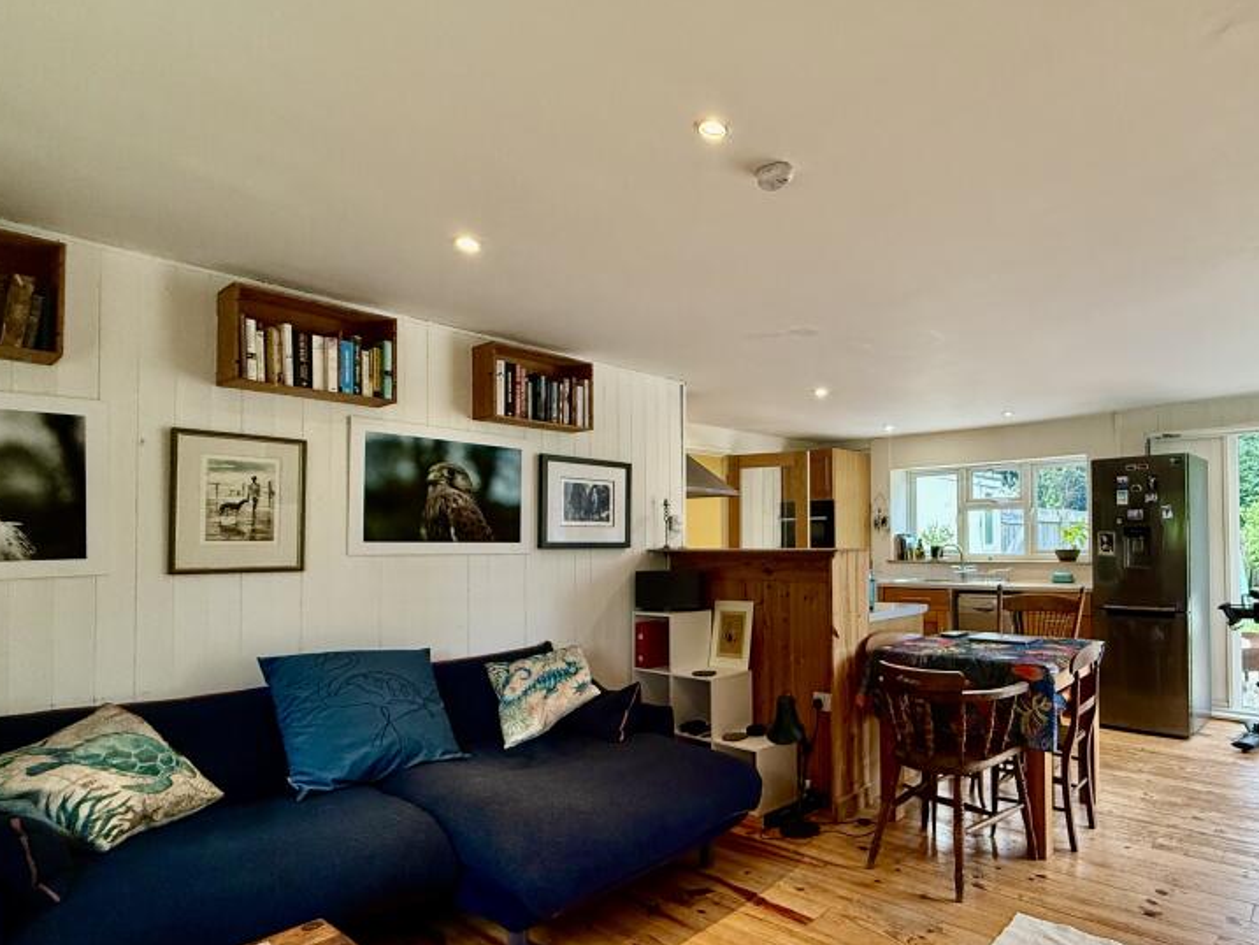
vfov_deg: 65.8
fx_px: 728
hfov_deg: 78.9
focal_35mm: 20
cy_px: 527
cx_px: 846
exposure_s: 1/100
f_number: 2.2
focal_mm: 2.22
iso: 320
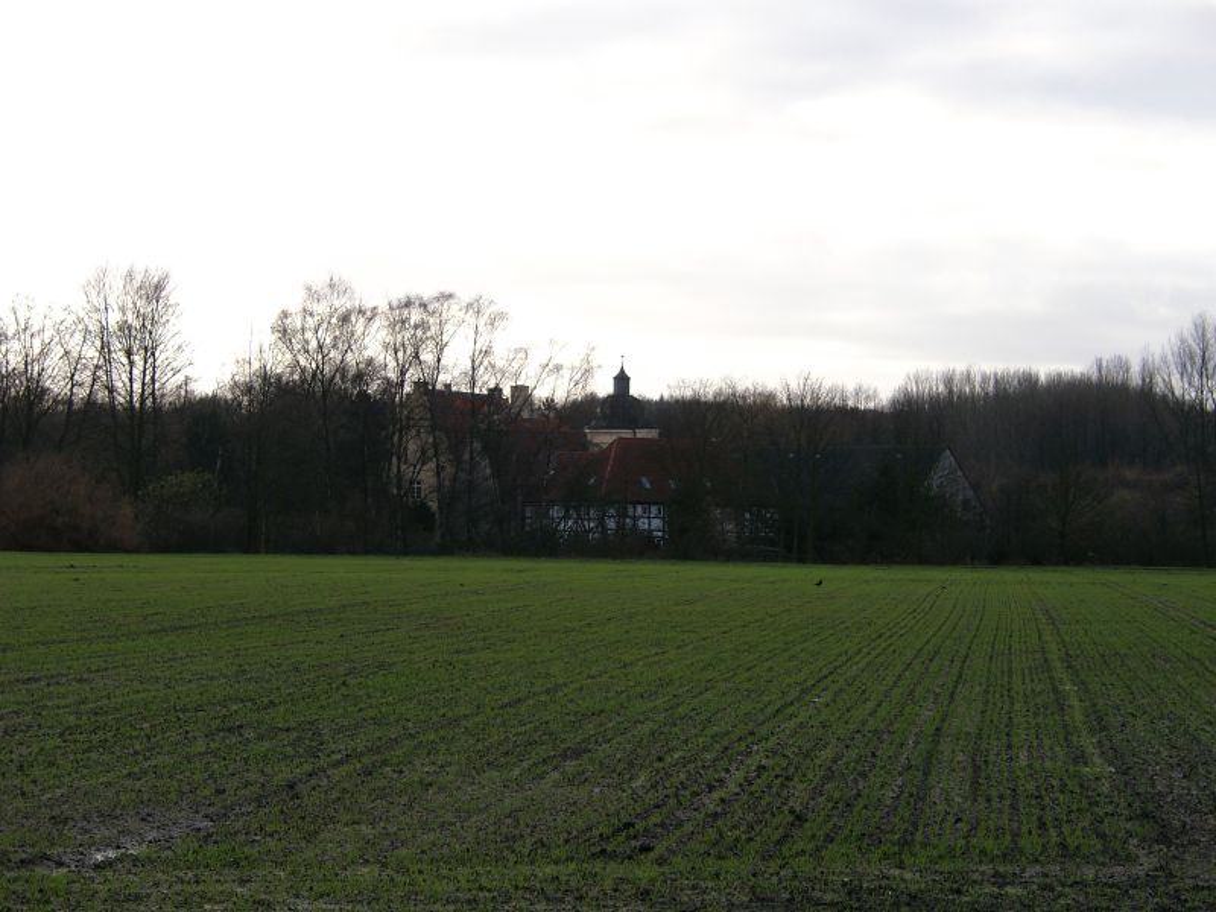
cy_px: 456
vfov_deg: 14.8
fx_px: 3513
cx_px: 608
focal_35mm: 100
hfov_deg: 19.6
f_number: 2.8
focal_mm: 20.74
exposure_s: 1/628
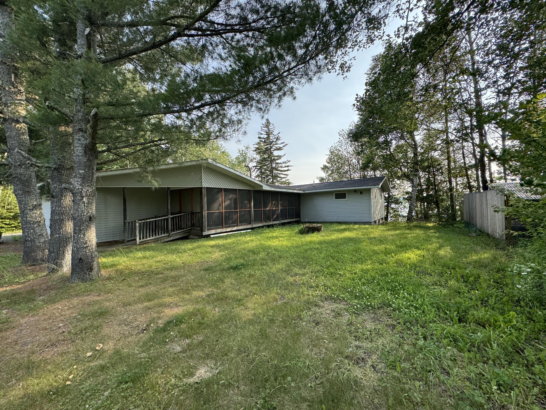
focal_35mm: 14
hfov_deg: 102.1
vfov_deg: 85.7
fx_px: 221
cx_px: 273
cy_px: 205
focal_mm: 2.22
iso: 40
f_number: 2.2
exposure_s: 1/501
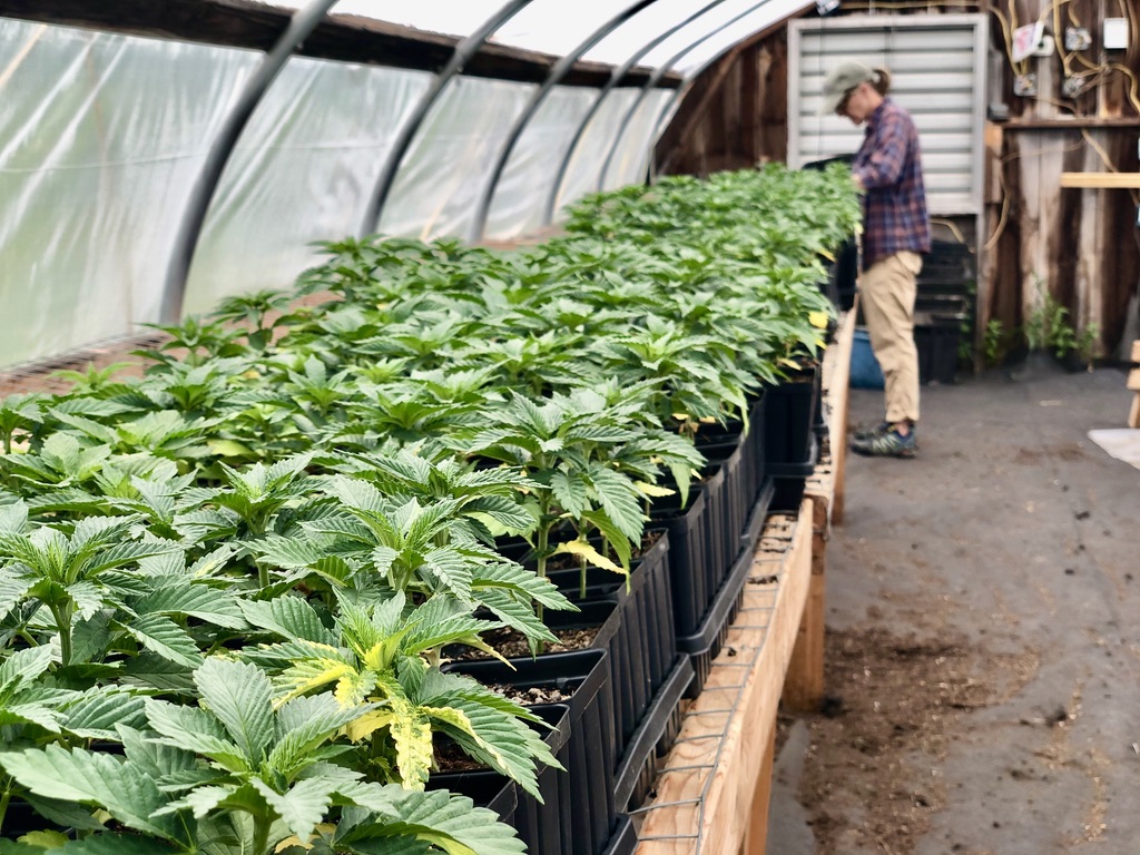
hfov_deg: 36.8
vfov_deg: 28.0
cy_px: 428
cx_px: 570
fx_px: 1713
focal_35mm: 52
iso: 16
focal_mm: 6
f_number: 2.4
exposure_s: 1/120
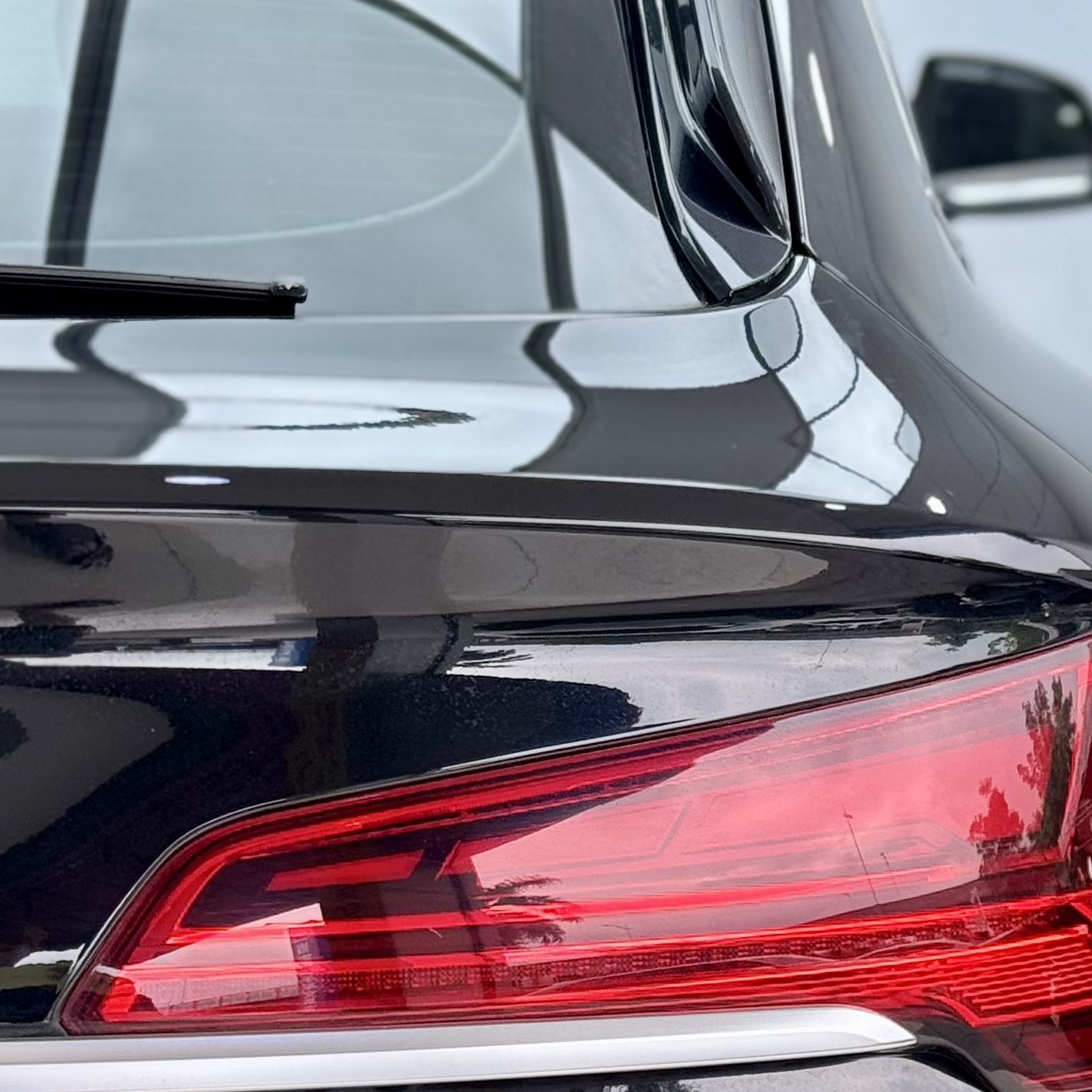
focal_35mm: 122
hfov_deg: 14.3
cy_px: 868
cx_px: 703
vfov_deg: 14.2
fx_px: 4354
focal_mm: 6.76
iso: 64
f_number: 1.78
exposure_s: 1/241
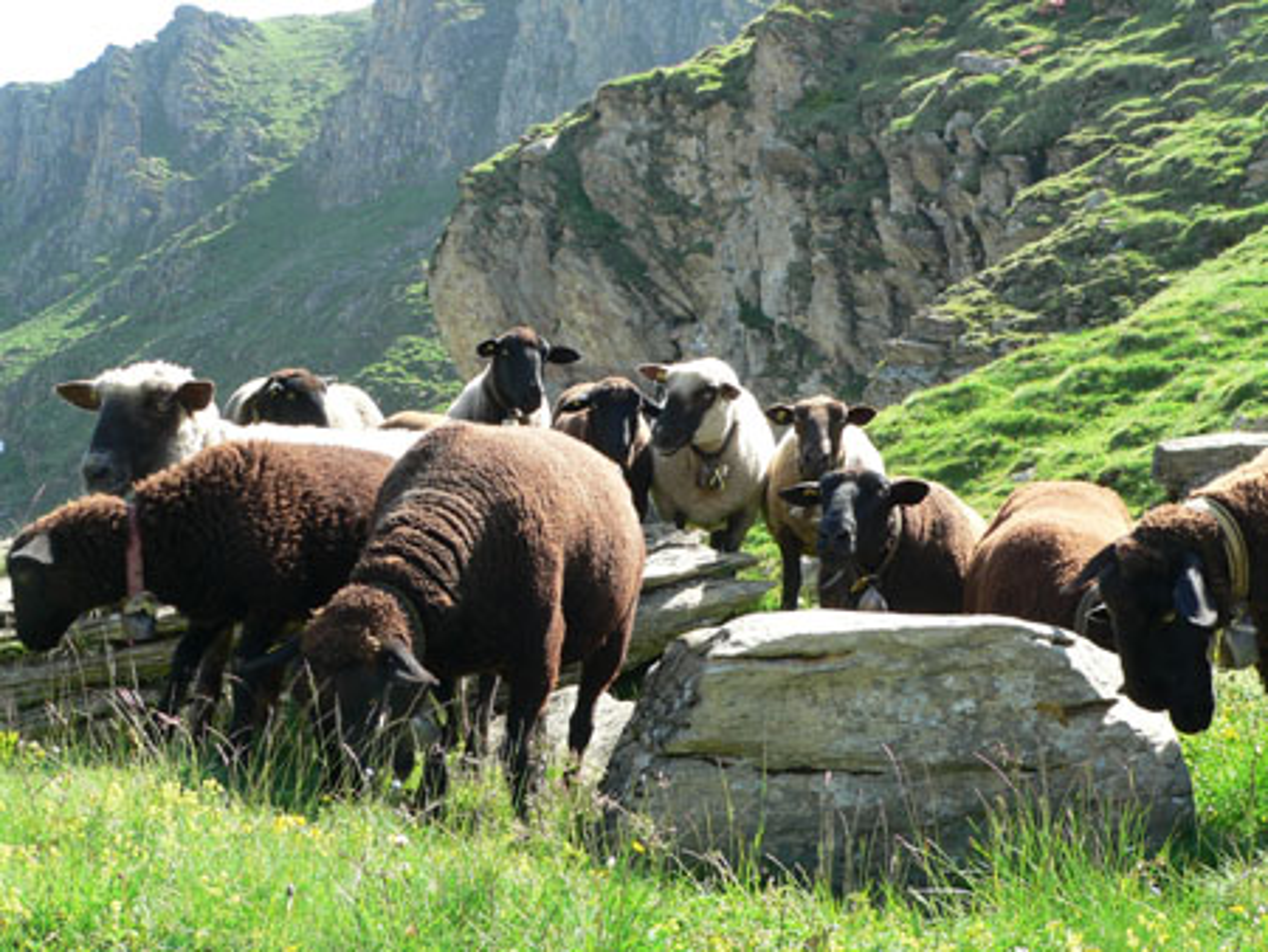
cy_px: 476
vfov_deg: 28.1
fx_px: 1906
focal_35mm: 52
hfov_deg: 36.8
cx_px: 634
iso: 80
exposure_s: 1/125
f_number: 4
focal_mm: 8.7
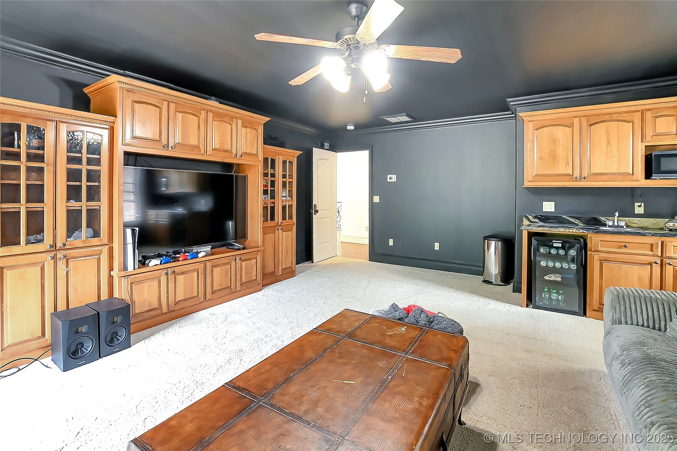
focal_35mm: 15
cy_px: 226
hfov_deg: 100.4
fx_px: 282
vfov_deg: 77.3
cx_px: 338
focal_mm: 10
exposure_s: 1/2
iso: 250
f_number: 7.1
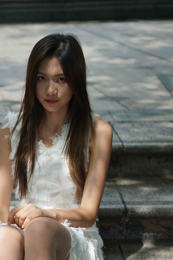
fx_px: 677
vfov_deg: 21.1
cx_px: 21
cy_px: 244
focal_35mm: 94
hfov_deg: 14.4
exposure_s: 1/6400
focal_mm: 50
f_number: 2
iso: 320
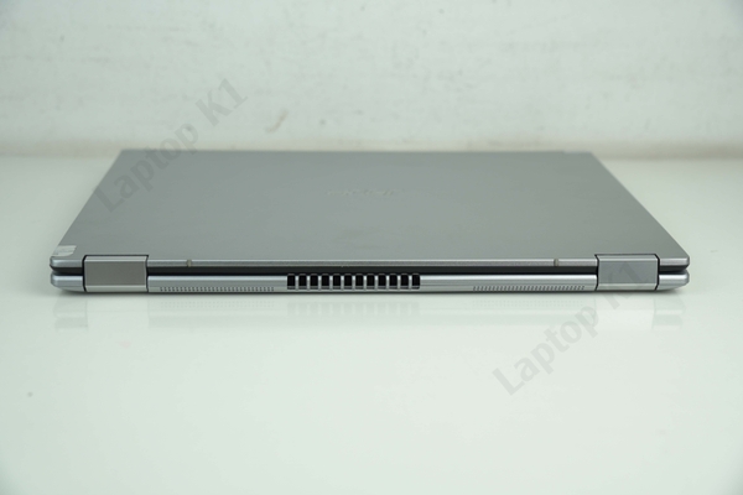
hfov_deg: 36.9
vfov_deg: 25.1
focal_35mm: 54
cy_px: 248
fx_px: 1114
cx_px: 372
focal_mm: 36
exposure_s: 1/160
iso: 100
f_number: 3.5
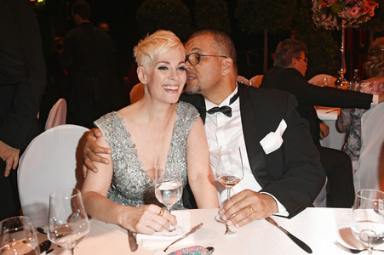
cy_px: 128
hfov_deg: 55.8
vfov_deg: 38.8
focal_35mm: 34
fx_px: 362
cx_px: 192
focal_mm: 34
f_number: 5.6
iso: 1250
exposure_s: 1/60
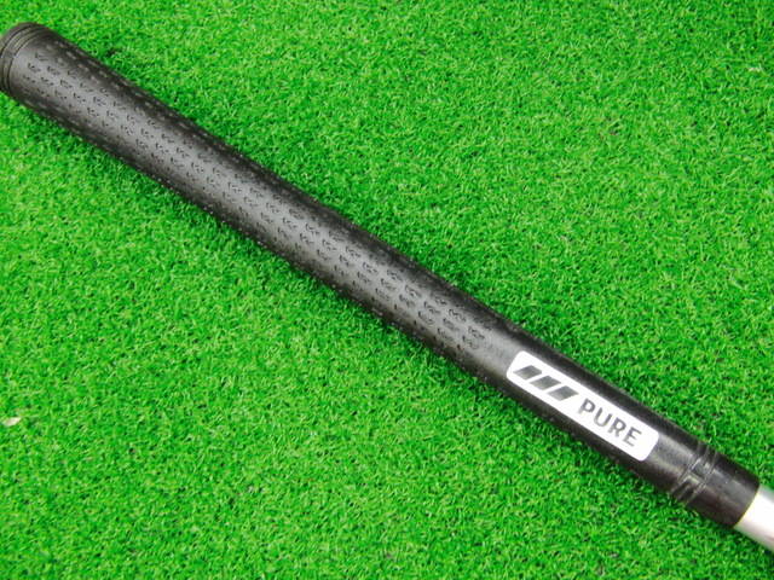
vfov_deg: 38.7
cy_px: 290
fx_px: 827
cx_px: 387
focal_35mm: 37
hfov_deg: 50.1
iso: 400
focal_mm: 6.42
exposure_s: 1/20
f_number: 3.6
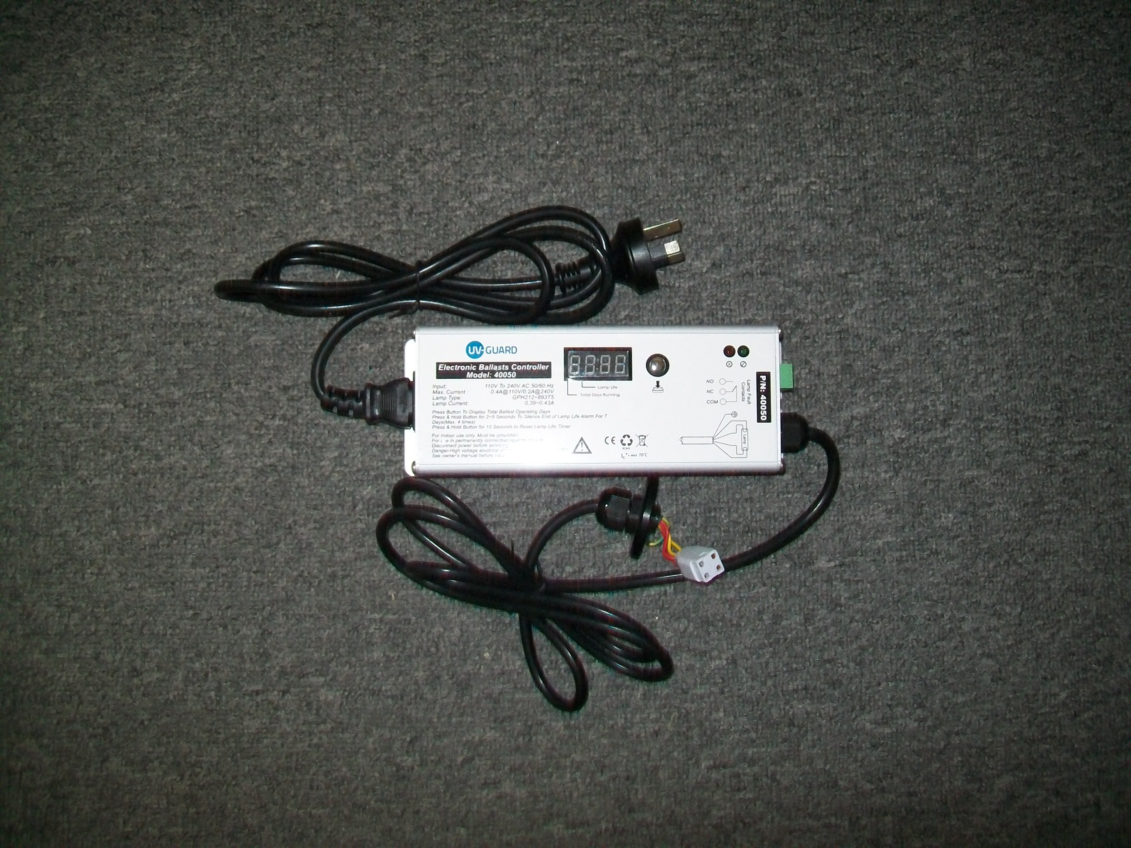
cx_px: 566
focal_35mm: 34
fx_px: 1111
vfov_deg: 41.8
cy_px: 424
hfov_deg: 54.0
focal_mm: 6.1
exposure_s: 1/60
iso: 160
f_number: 2.7
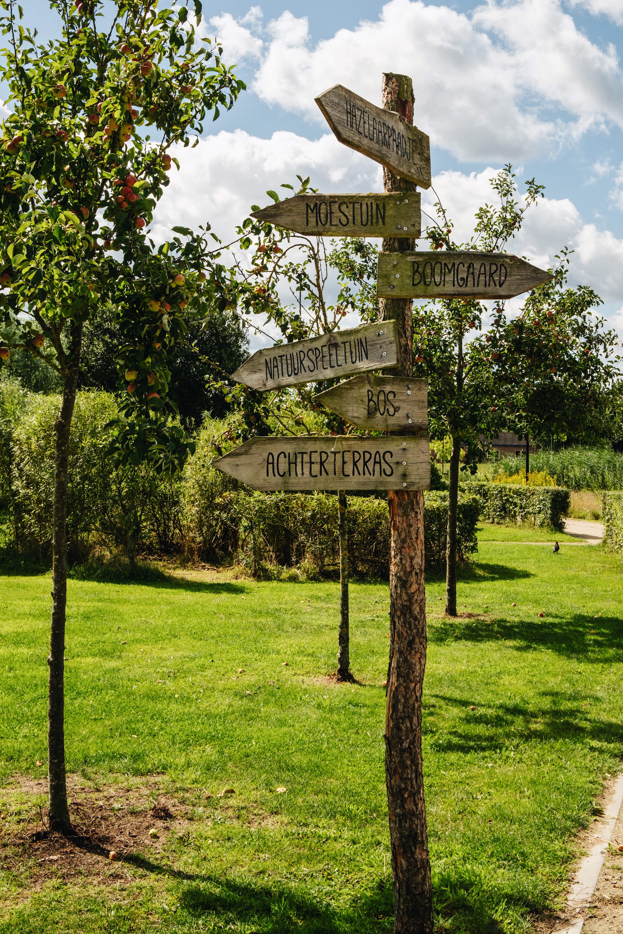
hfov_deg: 28.6
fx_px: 1220
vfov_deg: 41.9
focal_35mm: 47
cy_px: 428
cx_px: 337
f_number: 13
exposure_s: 1/180
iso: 200
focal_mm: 28.8
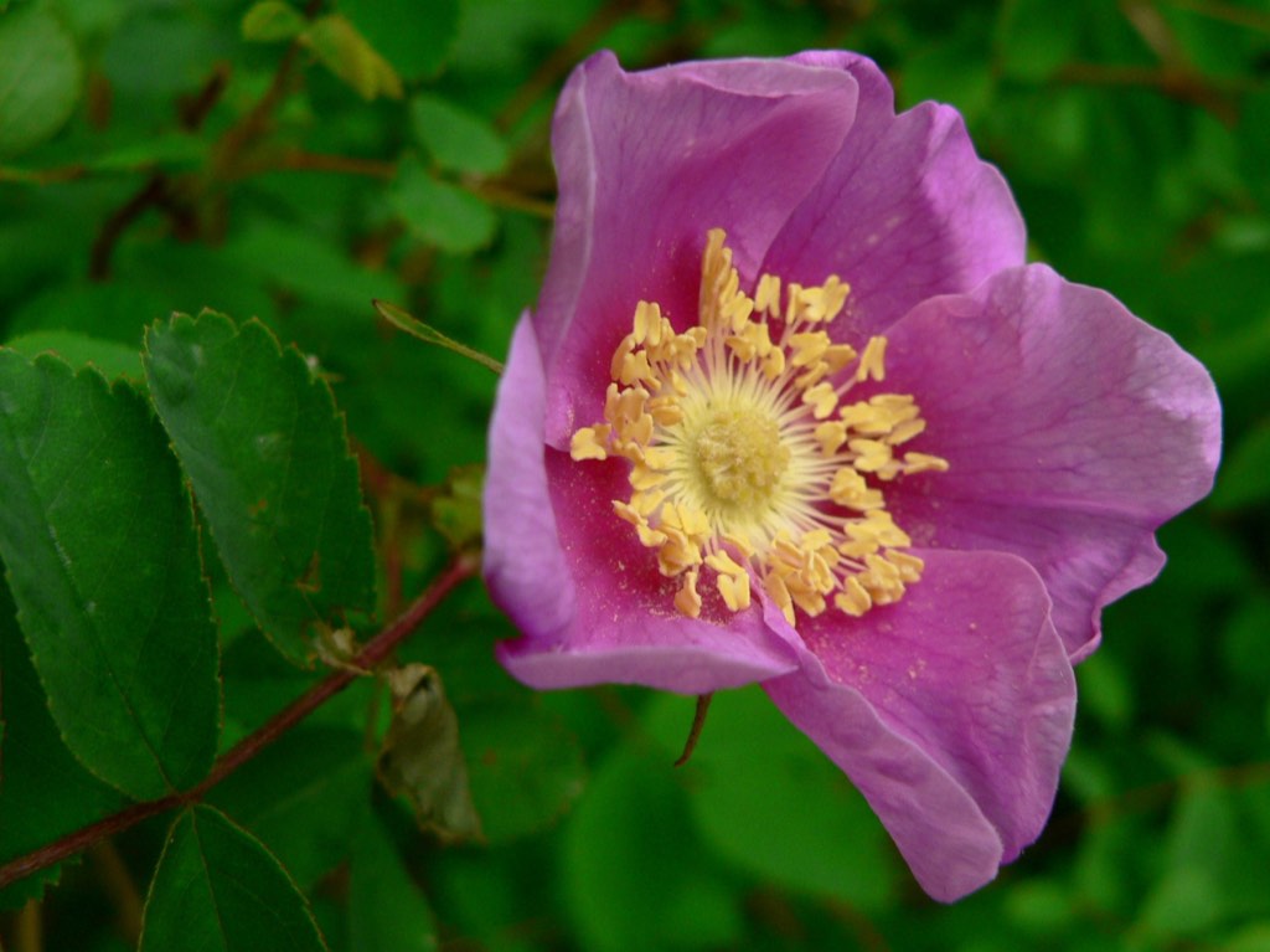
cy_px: 476
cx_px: 635
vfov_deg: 39.6
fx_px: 1320
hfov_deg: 51.4
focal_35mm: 36
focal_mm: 6
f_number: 2.8
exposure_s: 1/80
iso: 80
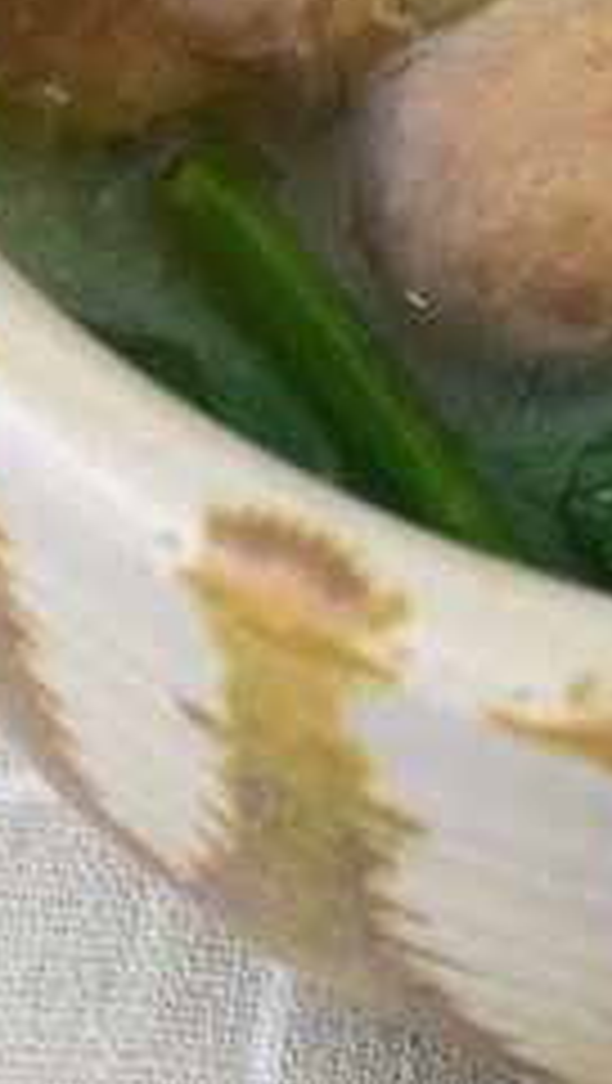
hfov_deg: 5.3
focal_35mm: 228
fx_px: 6567
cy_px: -407
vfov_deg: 9.2
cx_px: 603
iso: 1600
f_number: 6.3
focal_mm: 35
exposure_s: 1/160
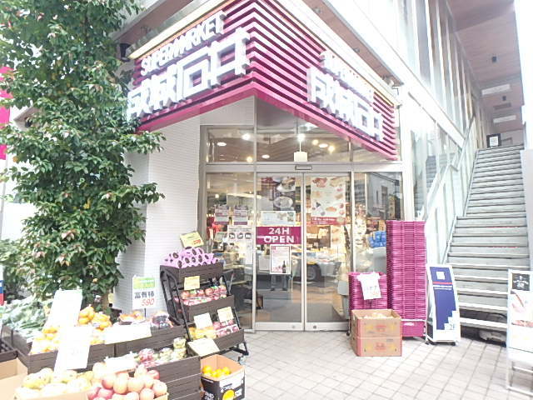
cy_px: 200
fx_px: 323
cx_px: 266
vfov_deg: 63.4
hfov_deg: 79.0
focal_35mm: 21
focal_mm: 3.7
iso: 250
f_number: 3.5
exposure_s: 1/30
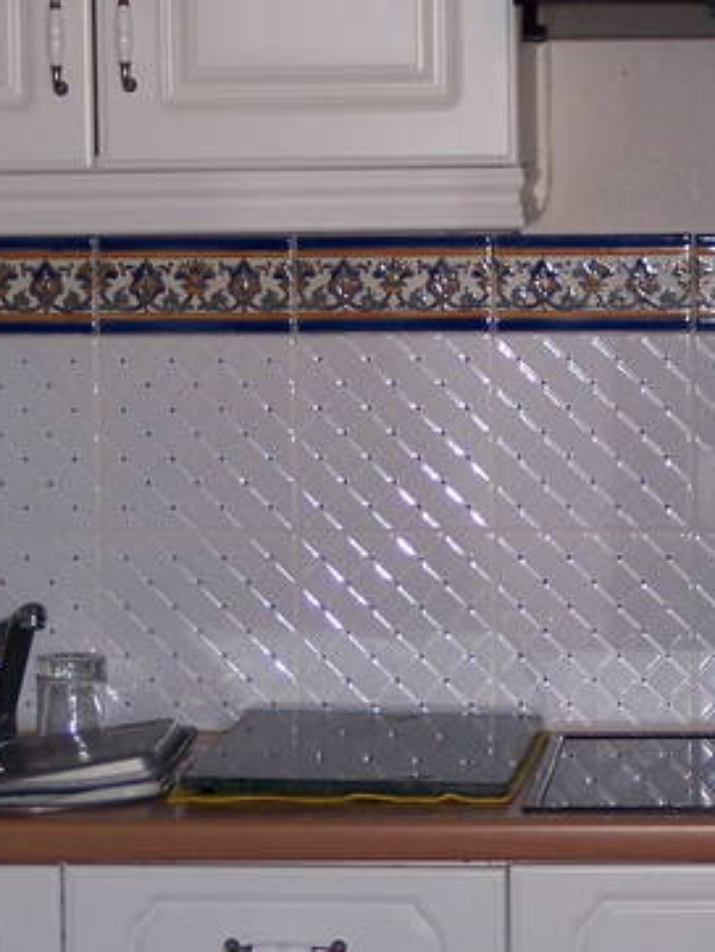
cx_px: 542
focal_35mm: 170
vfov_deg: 11.6
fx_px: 4676
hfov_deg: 8.7
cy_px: 463
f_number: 4
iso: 140
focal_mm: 16
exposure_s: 1/90
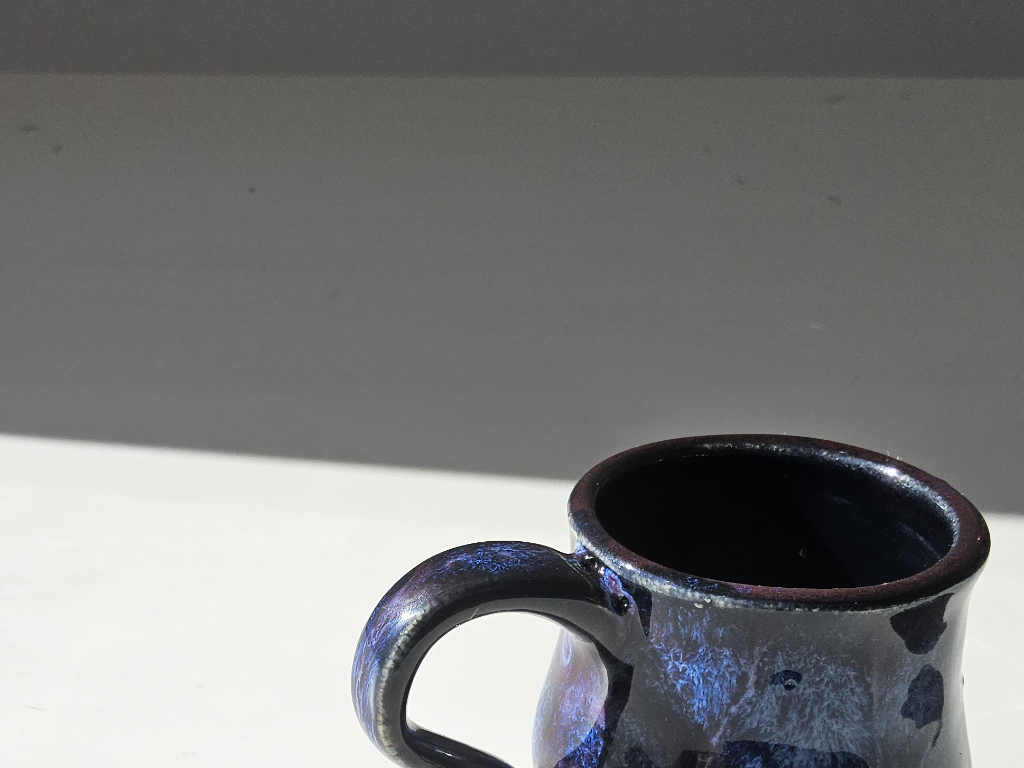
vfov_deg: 29.2
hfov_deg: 38.8
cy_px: 574
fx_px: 1449
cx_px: 415
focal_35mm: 49
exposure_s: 1/120
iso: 40
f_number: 2
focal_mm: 3.08
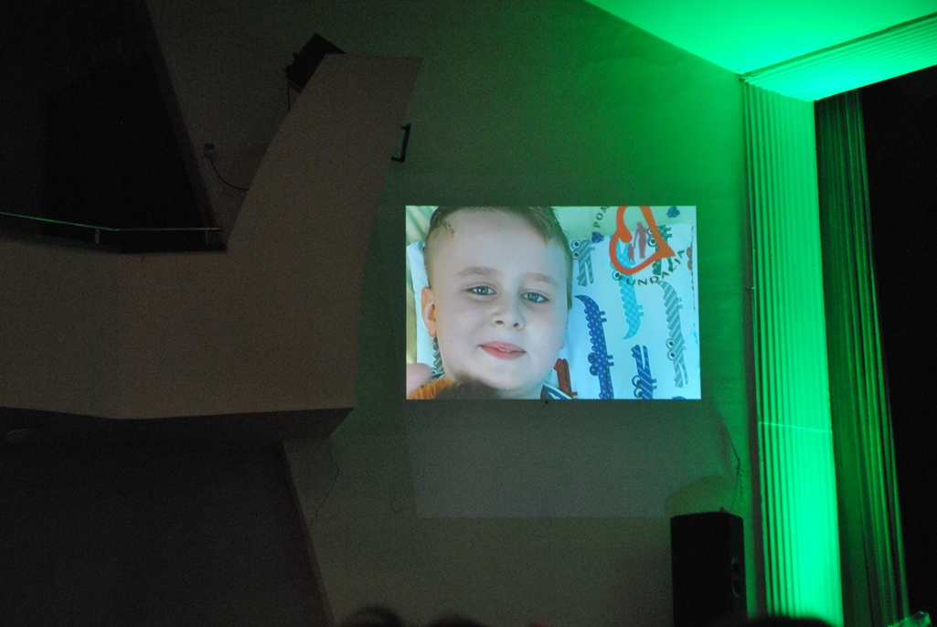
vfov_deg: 16.6
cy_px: 314
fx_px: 2150
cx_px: 468
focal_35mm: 82
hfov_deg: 24.6
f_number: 5.6
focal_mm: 55
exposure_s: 1/30
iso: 1000
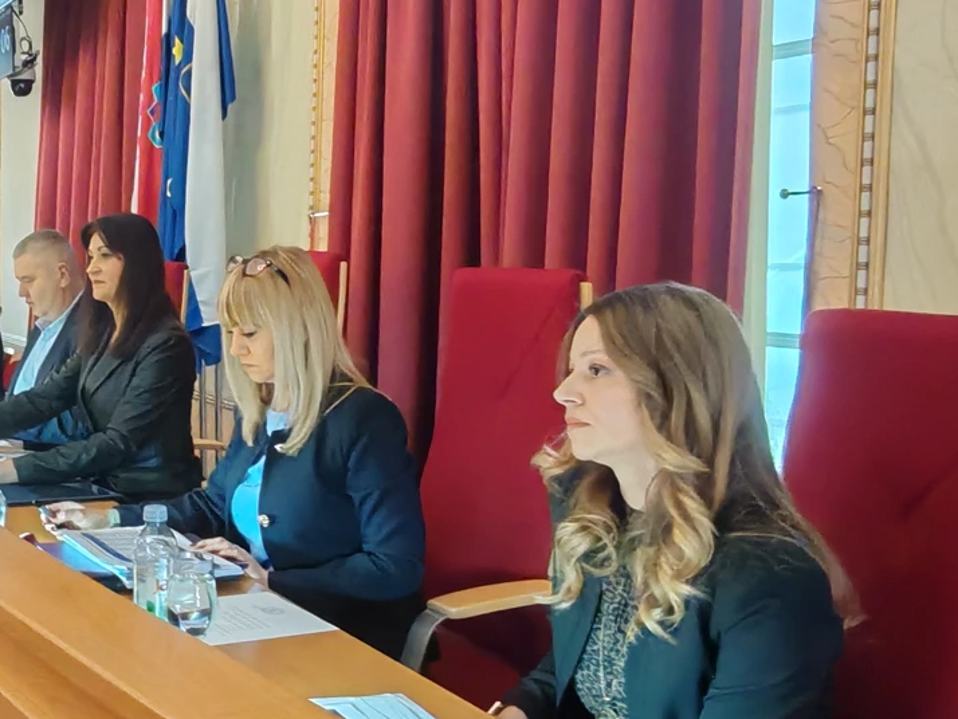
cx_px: 115
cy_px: 327
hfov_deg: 40.8
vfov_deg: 33.6
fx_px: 1190
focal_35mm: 43
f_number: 2.2
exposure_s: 1/20
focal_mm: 1.96
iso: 400
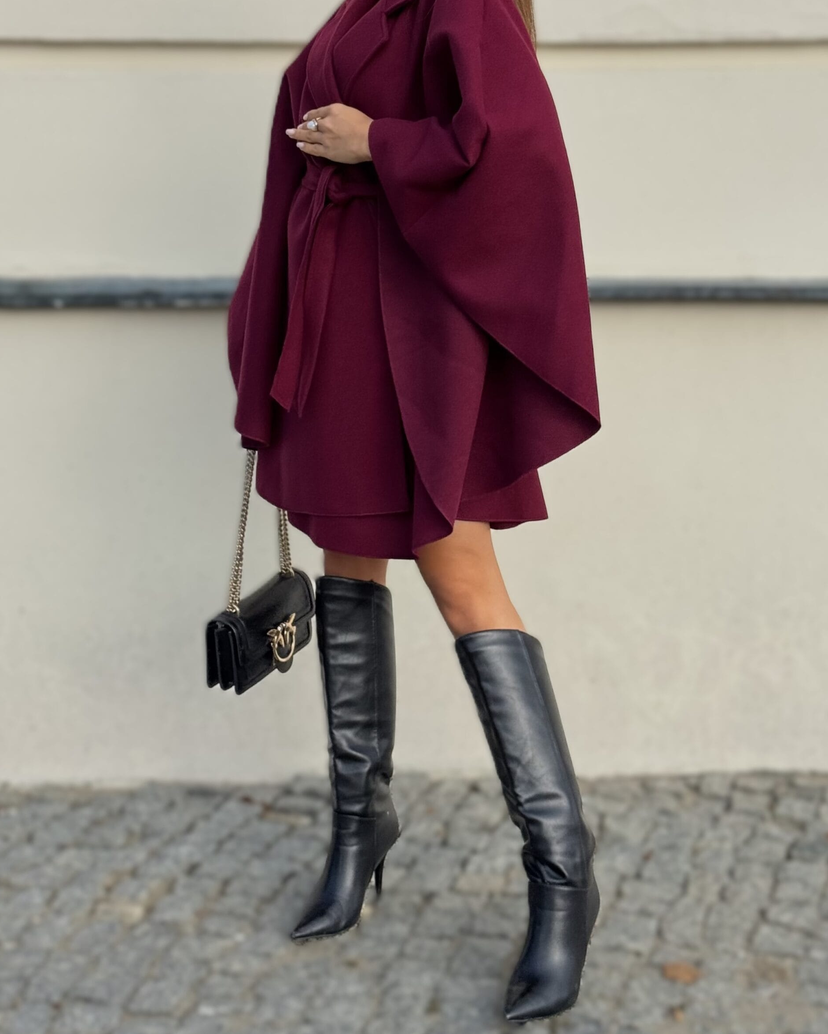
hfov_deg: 29.7
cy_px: 476
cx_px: 419
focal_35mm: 51
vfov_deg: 36.6
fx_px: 1562
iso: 64
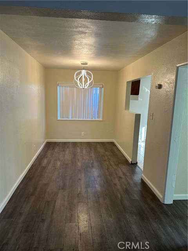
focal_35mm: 24
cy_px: 126
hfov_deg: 56.8
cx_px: 94
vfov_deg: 71.6
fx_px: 174
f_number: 1.78
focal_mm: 6.86
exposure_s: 1/60
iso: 125
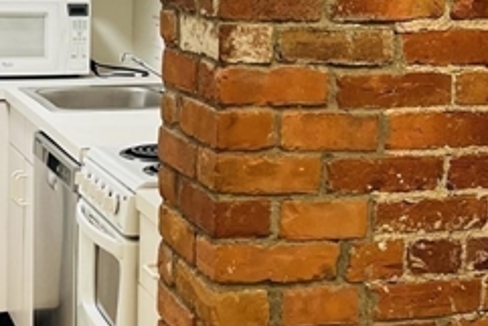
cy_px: 49
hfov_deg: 23.6
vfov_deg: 15.8
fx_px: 1166
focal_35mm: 86
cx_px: 198
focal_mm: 5.7
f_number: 1.5
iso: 80
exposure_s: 1/60
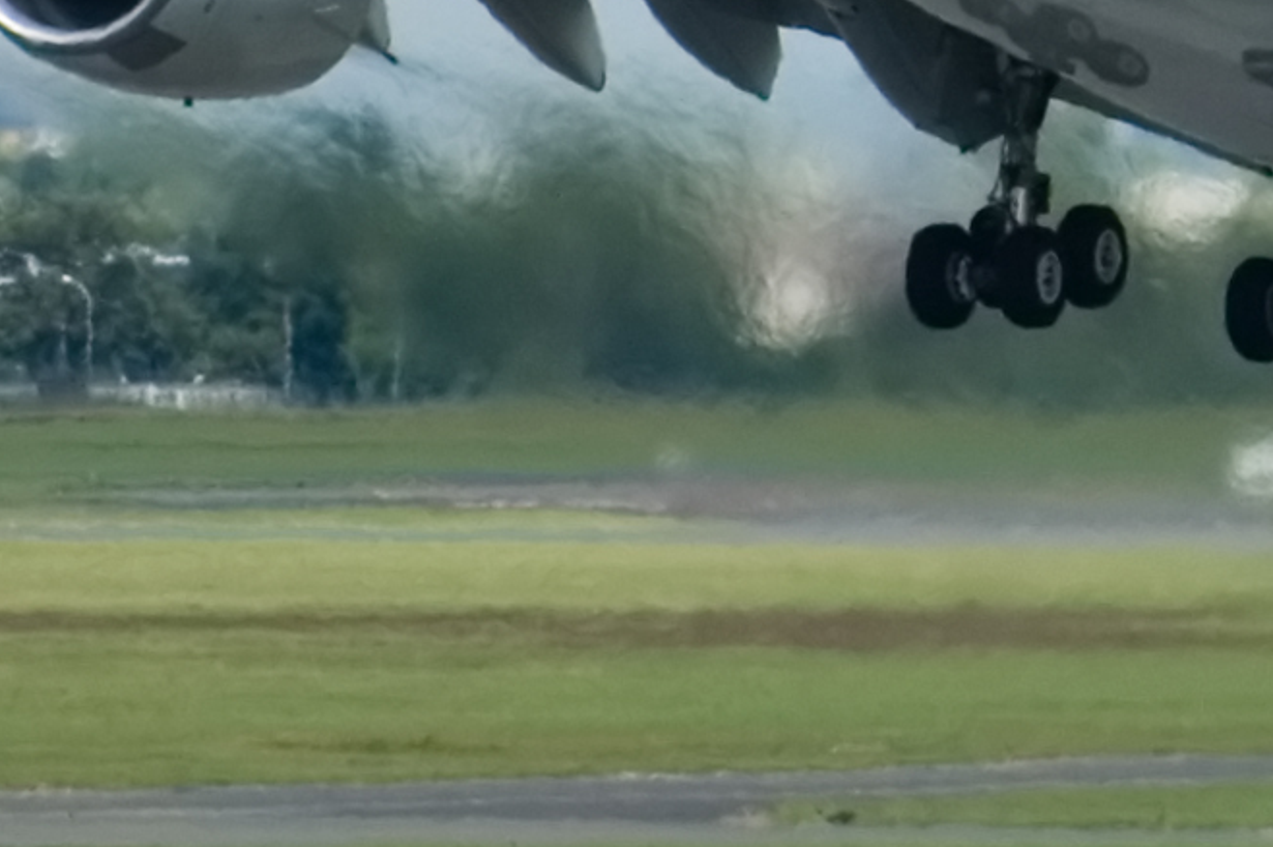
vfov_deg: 0.9
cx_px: 1784
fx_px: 55734
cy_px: -365
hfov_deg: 1.3
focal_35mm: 1577
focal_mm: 230
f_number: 9
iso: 200
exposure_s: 1/800
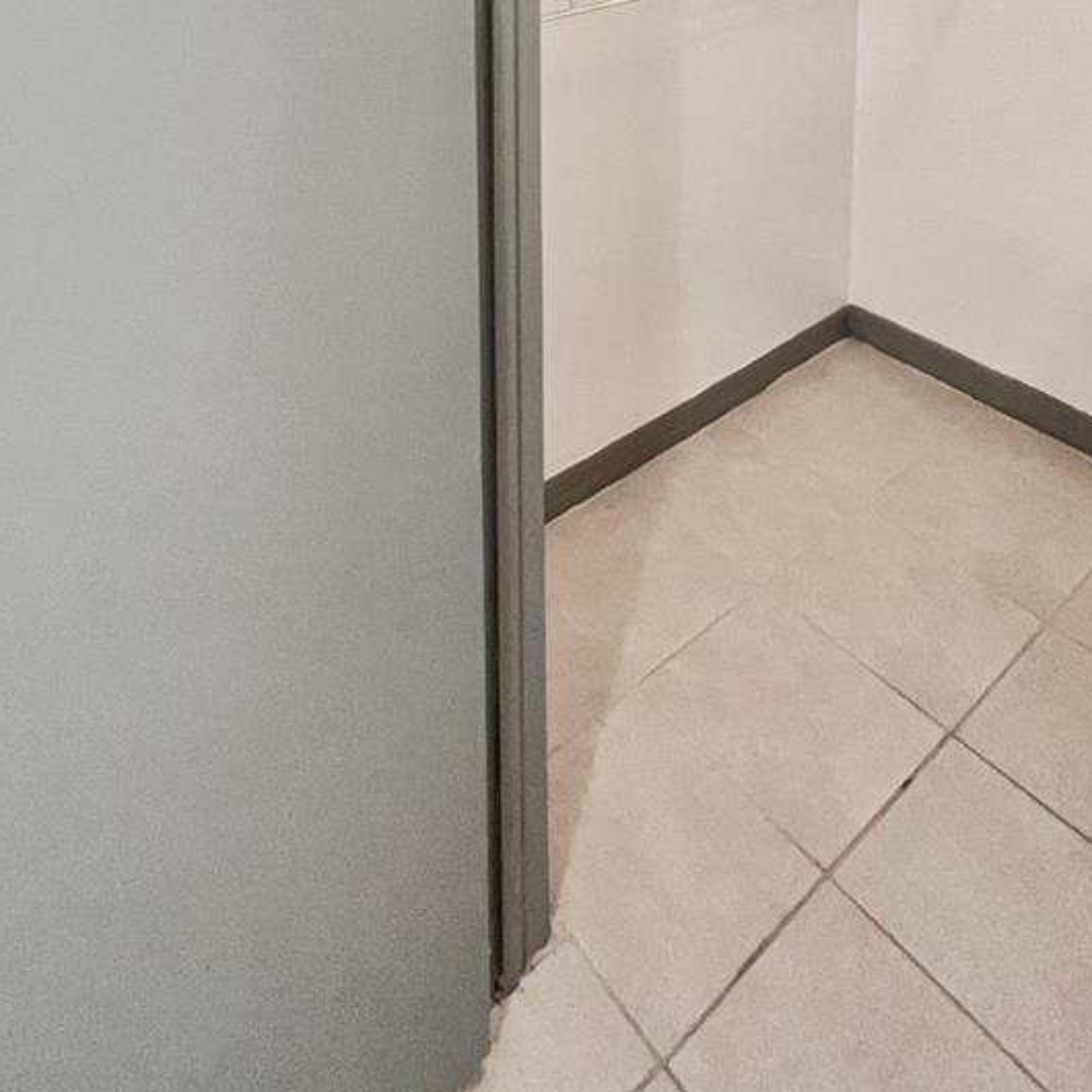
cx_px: 381
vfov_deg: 44.7
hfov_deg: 59.8
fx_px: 928
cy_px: -132
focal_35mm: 26
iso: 500
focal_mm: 1.57
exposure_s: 1/60
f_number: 1.8
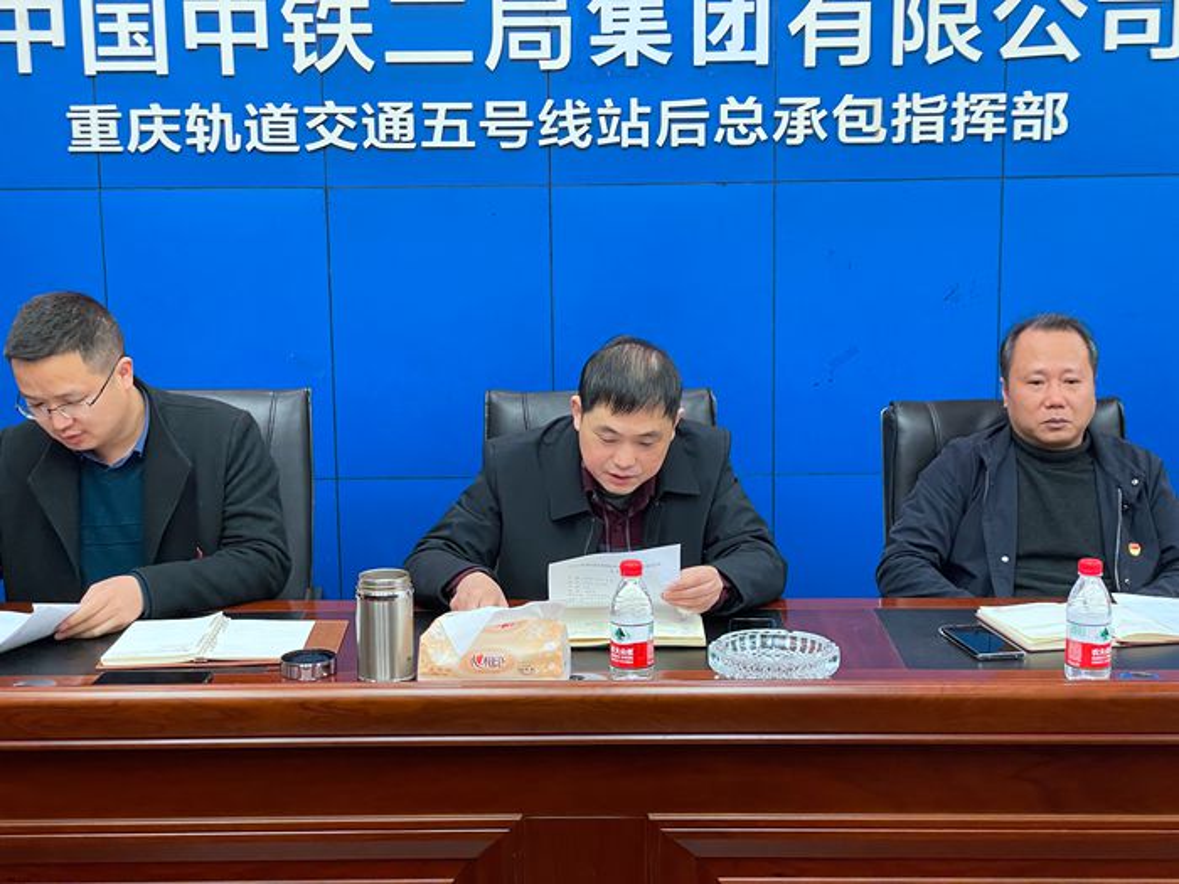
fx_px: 1771
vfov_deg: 28.0
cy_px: 442
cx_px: 590
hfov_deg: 36.8
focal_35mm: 52
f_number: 2
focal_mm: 6
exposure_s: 1/50
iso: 500
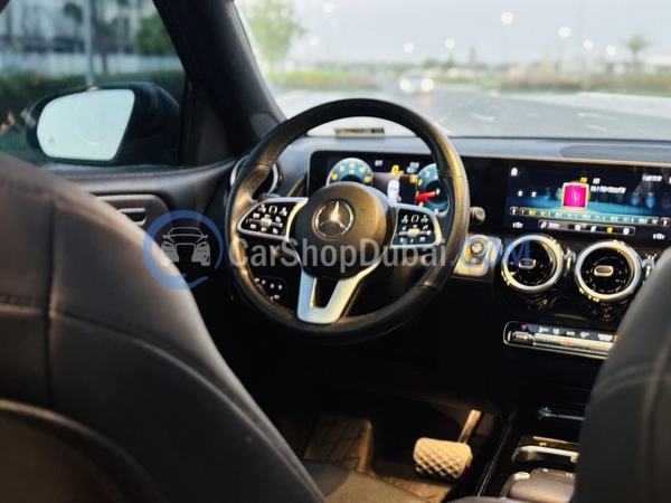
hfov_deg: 39.7
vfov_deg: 30.3
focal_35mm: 48
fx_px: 930
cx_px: 336
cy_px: 252
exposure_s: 1/24
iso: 640
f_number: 1.78
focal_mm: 6.76
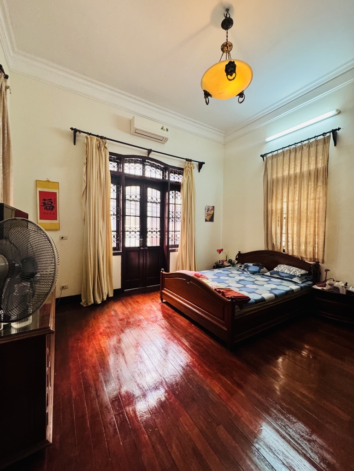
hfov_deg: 85.7
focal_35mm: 14
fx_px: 191
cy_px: 236
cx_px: 177
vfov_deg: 102.1
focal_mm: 2.22
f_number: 2.2
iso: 320
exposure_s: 1/50
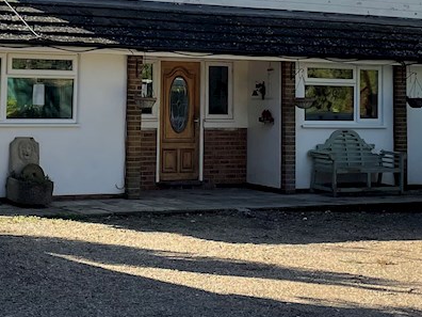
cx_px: 81
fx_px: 1122
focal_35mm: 92
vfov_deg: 15.7
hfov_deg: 21.0
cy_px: -18
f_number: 1.6
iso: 32
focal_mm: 4.2
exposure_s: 1/1795
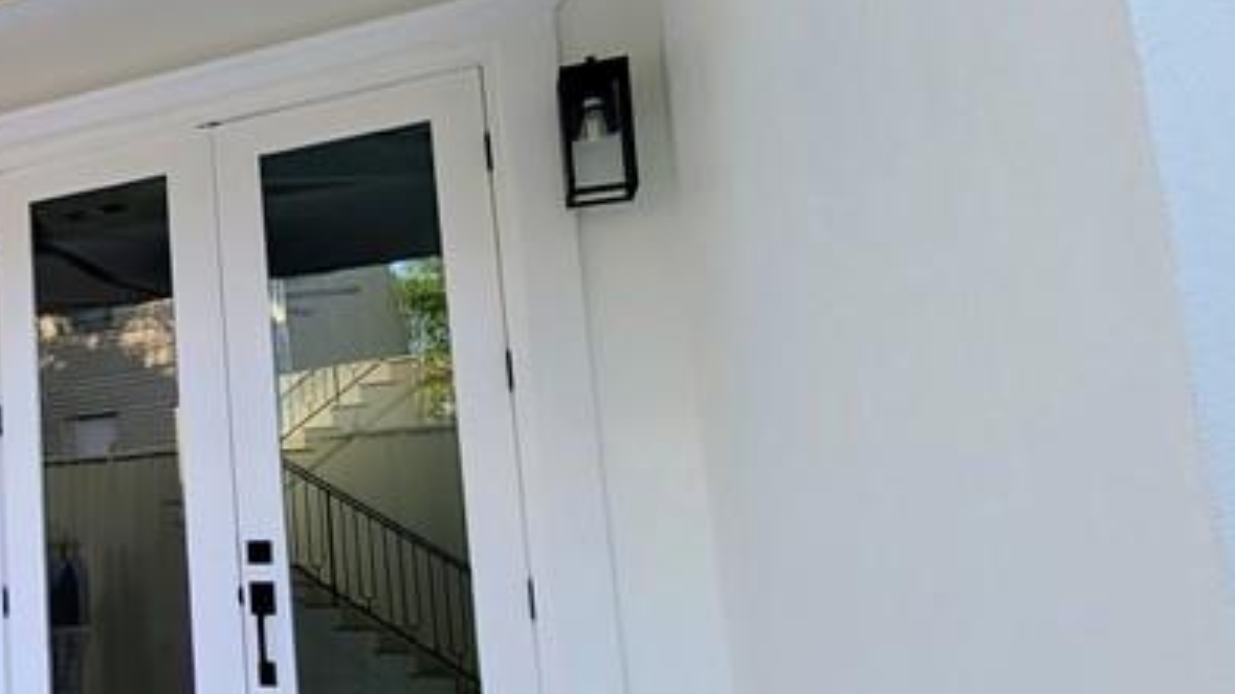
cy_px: 443
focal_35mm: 34
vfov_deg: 34.4
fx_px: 1113
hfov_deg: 40.4
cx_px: -253
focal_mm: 2.02
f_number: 1.7
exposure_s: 1/476
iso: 48
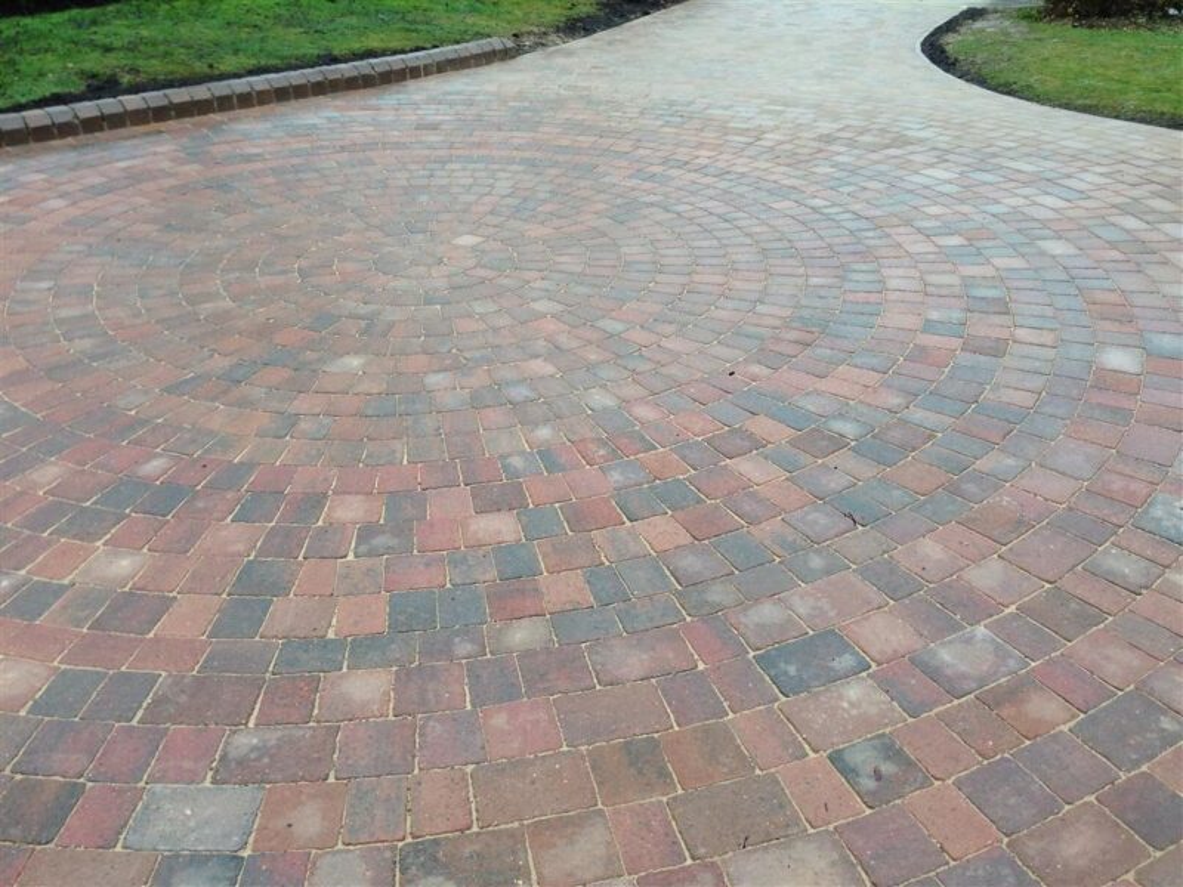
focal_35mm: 33
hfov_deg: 55.4
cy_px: 444
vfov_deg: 42.9
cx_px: 592
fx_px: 1128
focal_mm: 4.12
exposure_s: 1/120
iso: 50
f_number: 2.4
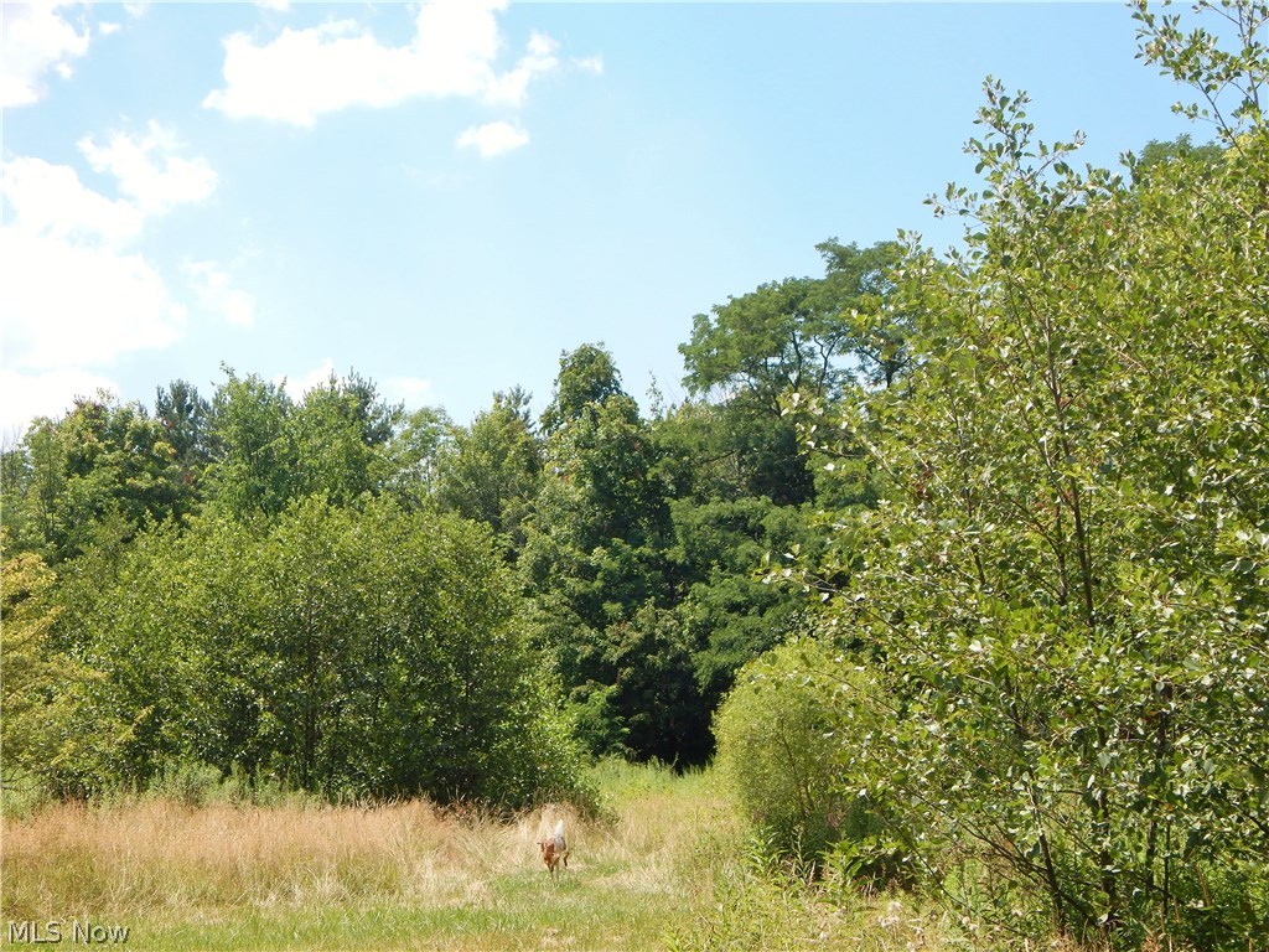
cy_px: 476
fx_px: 1980
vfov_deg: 27.0
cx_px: 634
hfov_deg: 35.5
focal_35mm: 54
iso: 125
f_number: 3.8
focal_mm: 9.7
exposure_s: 1/800
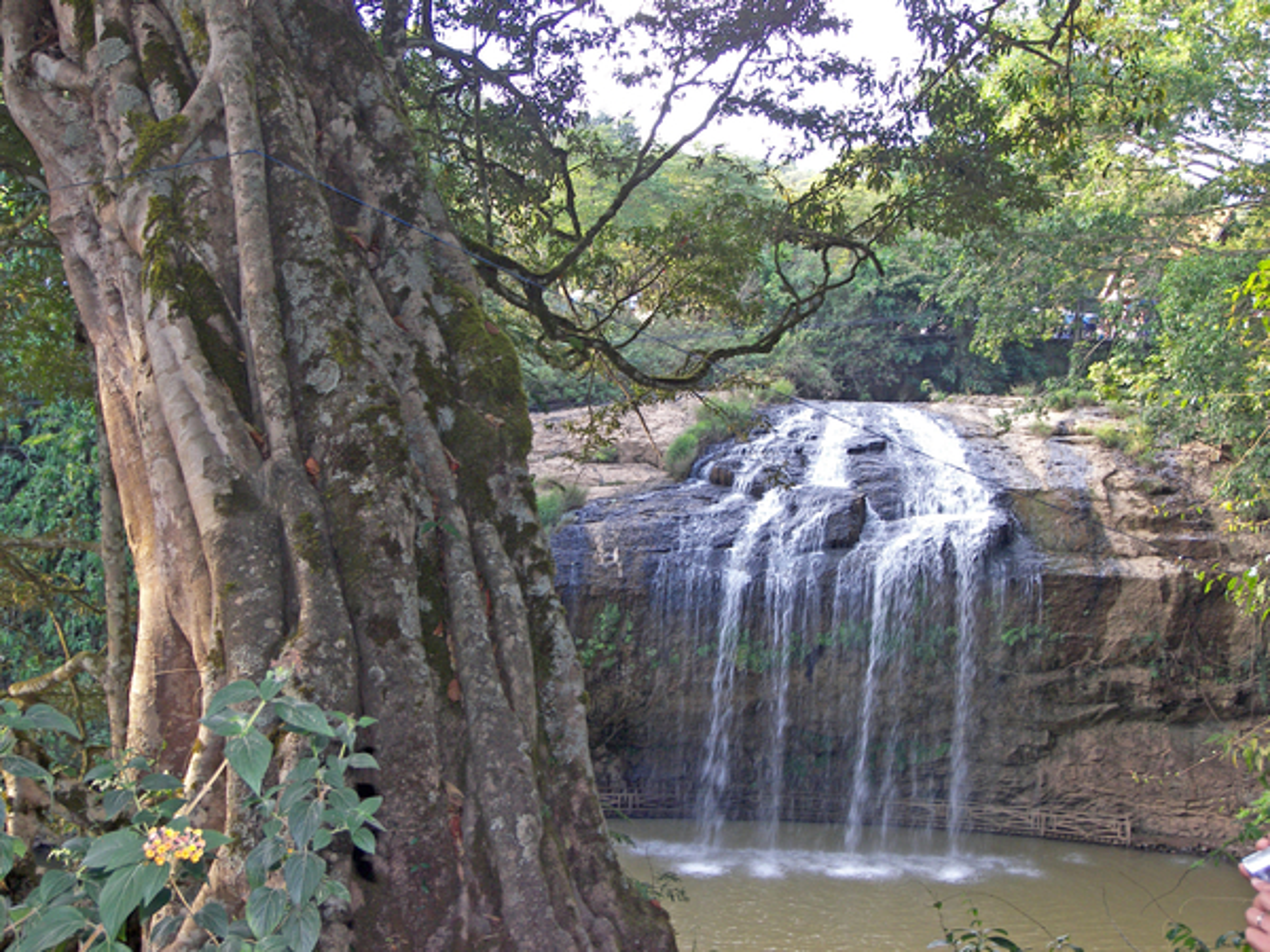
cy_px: 476
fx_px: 1688
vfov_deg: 31.5
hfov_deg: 41.2
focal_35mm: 46
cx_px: 635
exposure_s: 1/40
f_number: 3.6
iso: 100
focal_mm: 9.6
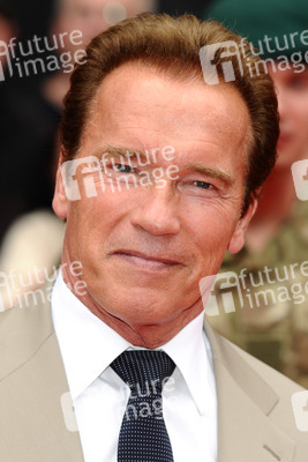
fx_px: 2500
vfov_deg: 10.5
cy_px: 231
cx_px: 154
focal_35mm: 195
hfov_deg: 7.0
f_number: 4.5
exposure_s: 1/200
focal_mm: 130
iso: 320
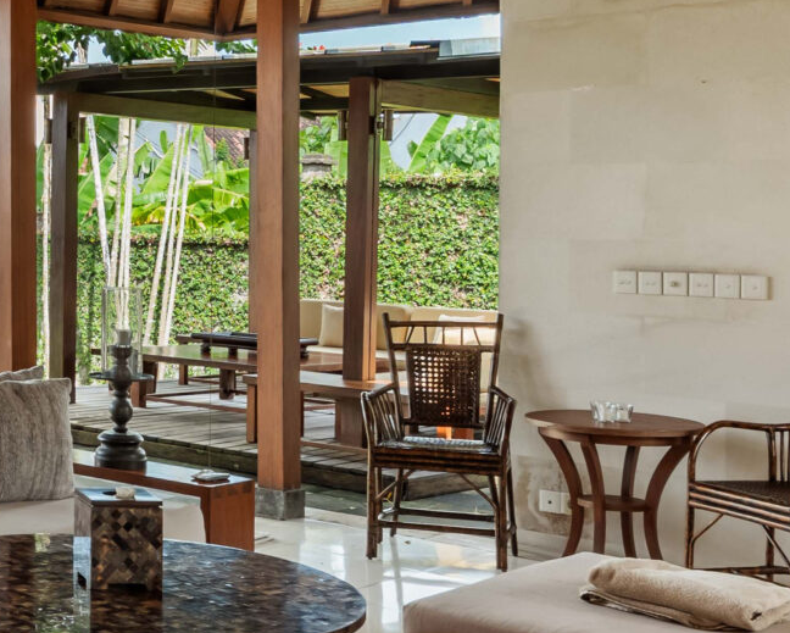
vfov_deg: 24.2
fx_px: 1474
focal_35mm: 63
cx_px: -145
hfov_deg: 26.8
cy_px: 284
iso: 500
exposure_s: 1/50
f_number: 10
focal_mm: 17
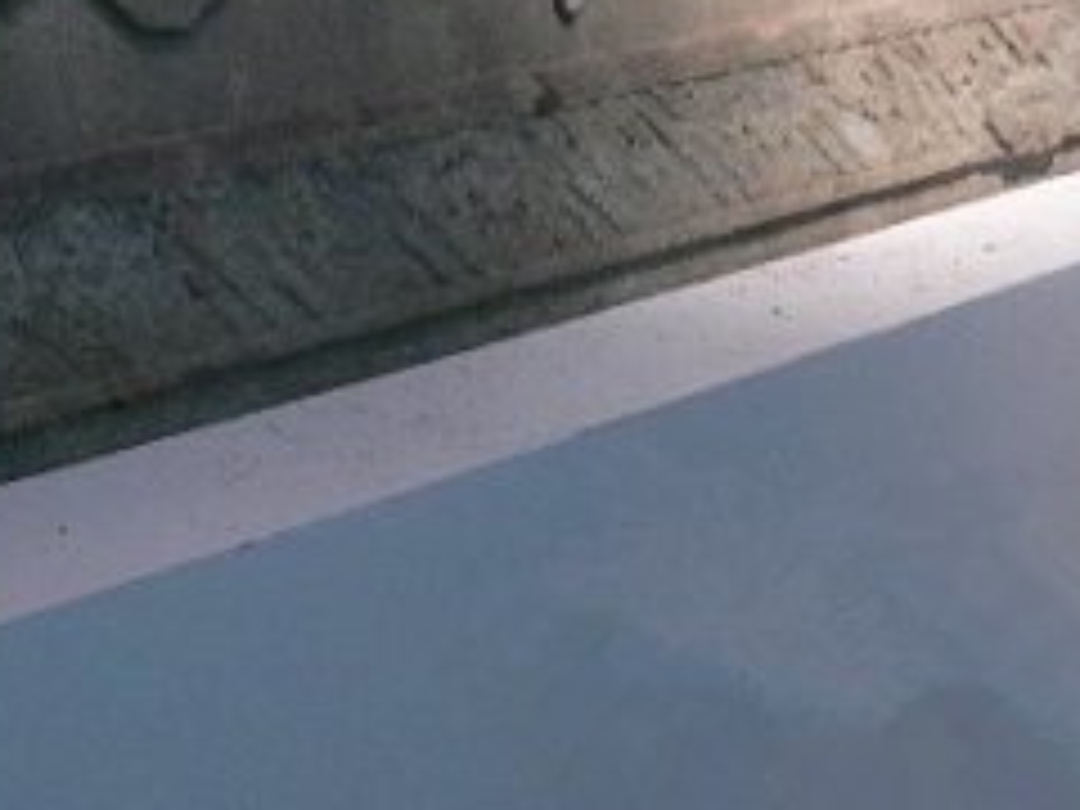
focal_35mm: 73
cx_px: 198
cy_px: -2
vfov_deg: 19.6
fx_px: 2278
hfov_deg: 26.1
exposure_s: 1/8
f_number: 2.8
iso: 200
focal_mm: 5.8
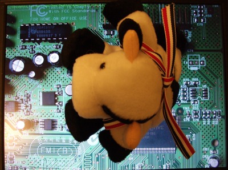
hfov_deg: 52.7
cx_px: 114
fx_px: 230
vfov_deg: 40.5
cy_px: 85
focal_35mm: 35
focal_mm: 5.8
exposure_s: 1/13
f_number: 2.6
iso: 200
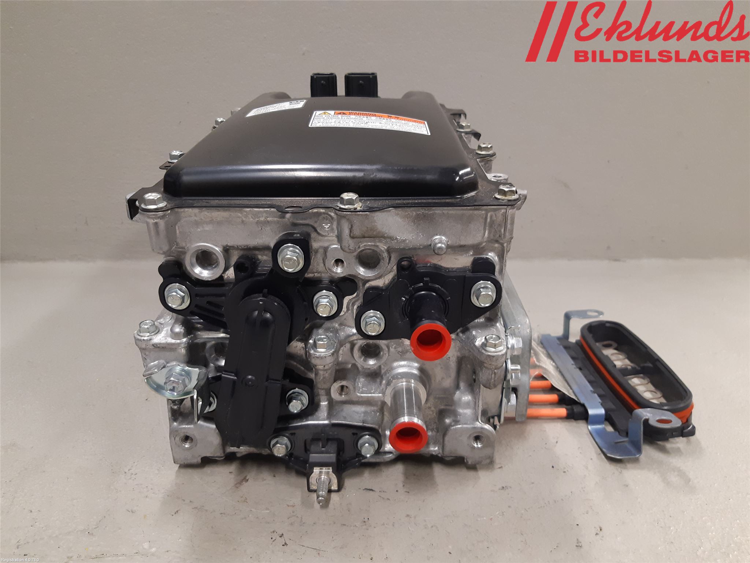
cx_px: 375
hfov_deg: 67.3
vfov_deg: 53.1
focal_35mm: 26
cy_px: 282
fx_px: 563
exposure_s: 1/50
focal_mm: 3.93
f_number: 1.7
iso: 160
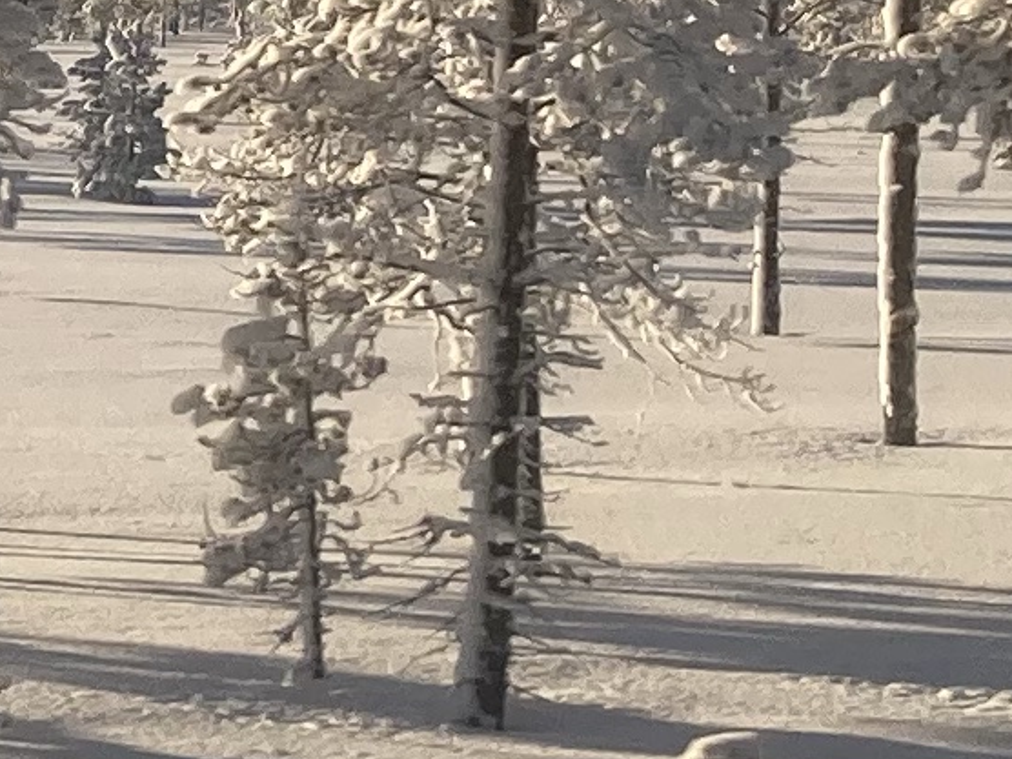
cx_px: -622
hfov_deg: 9.4
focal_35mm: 203
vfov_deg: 7.3
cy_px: 18
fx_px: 5935
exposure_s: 1/1230
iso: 20
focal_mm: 3.99
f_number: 1.8
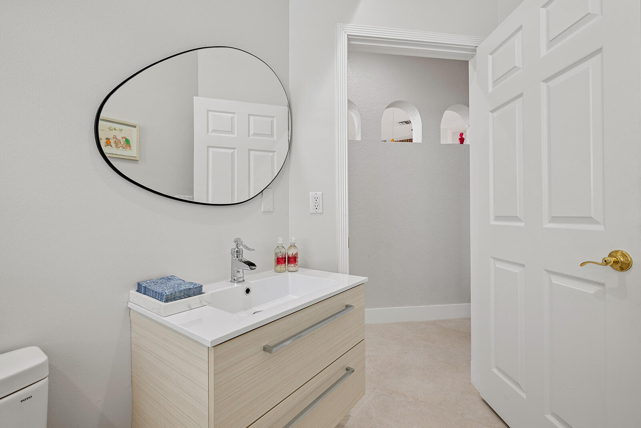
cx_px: 320
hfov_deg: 96.7
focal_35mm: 16
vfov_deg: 73.8
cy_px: 214
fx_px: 285
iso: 100
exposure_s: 1/1.25
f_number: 9
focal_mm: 16
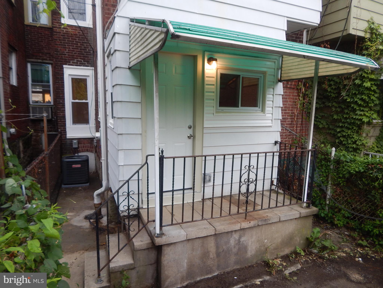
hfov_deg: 76.4
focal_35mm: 22
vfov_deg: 61.1
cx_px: 192
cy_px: 144
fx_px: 243
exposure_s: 1/100
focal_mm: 4
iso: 125
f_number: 3
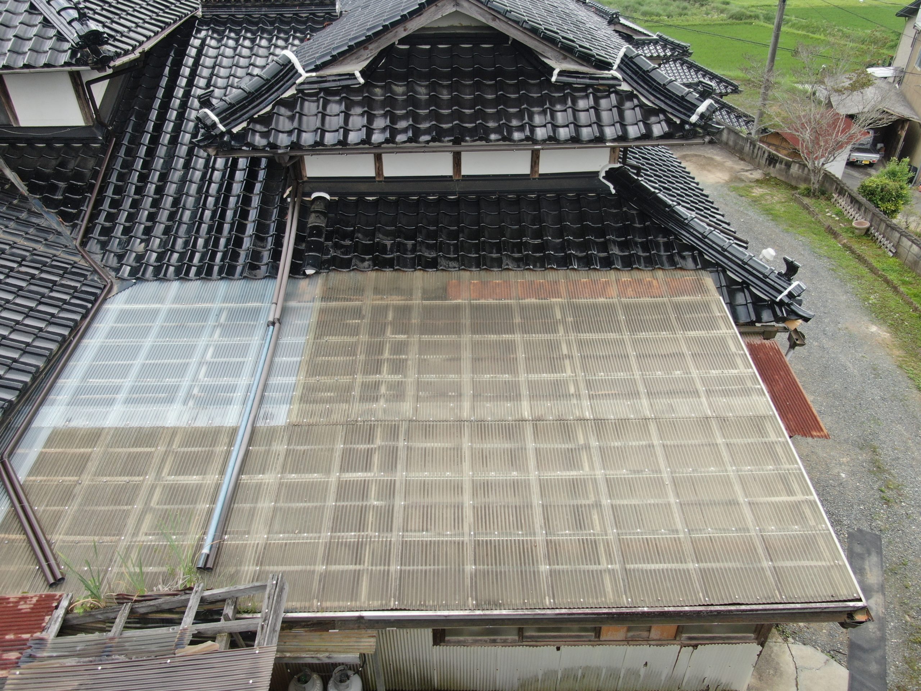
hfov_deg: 69.4
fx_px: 665
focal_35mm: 25
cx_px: 460
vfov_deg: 54.9
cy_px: 346
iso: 100
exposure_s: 1/240
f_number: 2.8
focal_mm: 4.48
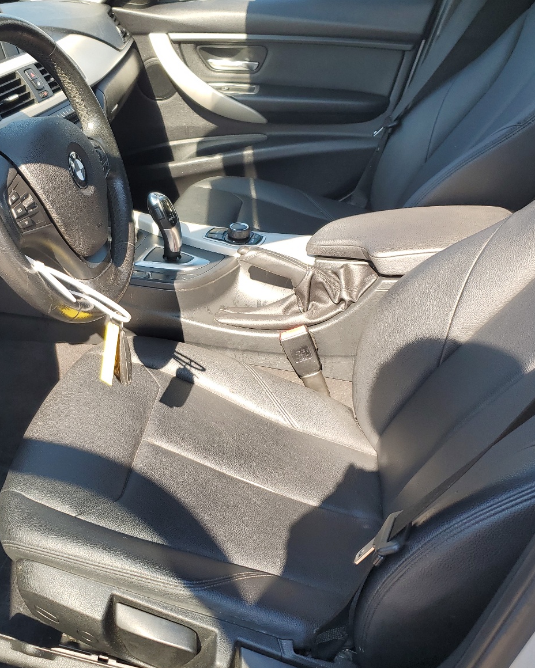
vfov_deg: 51.5
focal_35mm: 35
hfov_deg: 41.4
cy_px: 327
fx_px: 693
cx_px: 160
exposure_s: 1/357
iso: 50
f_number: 1.5
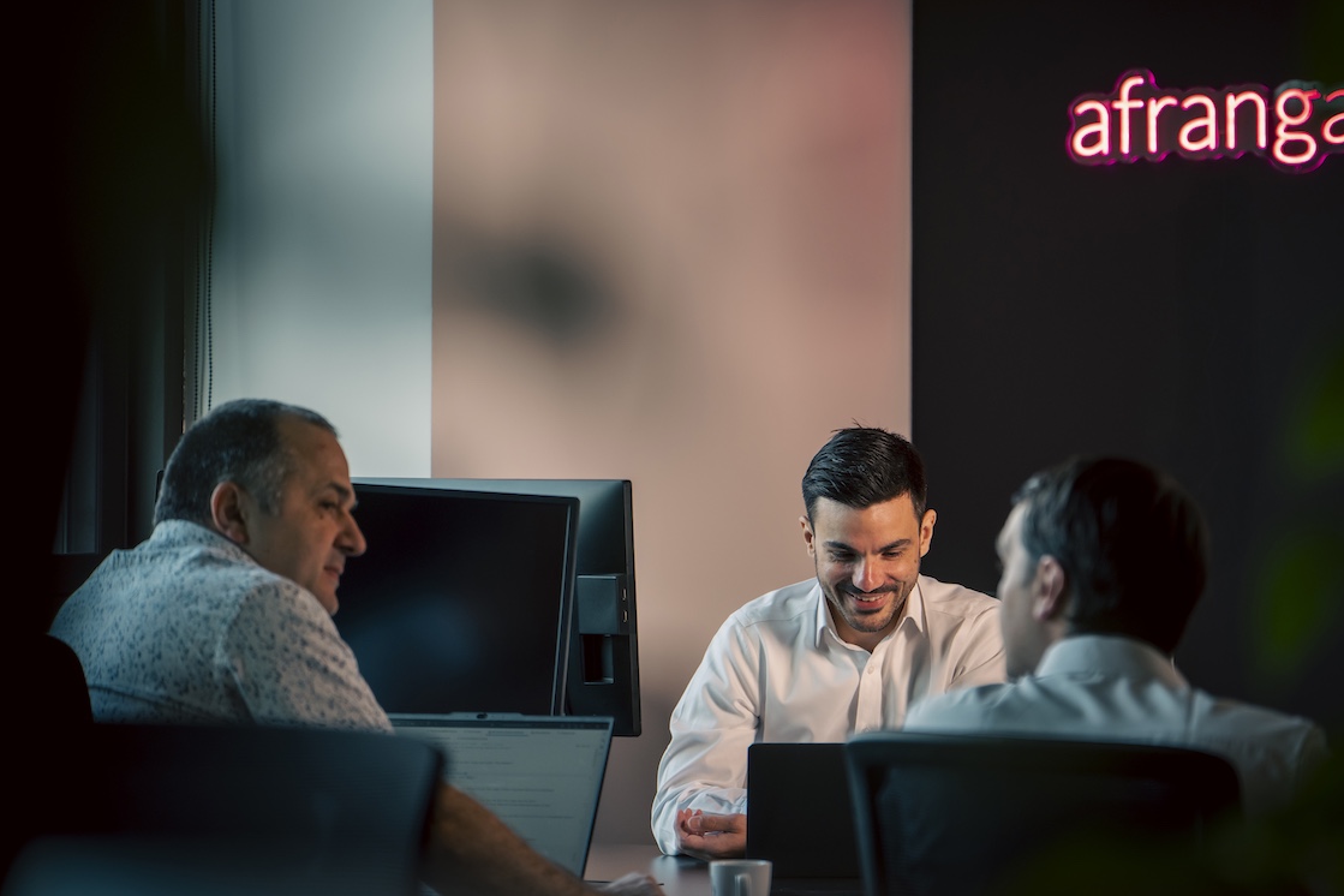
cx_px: 739
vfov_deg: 9.0
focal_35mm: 153
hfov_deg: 13.4
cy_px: 435
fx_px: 5712
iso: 500
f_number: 2.8
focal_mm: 137
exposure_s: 1/125
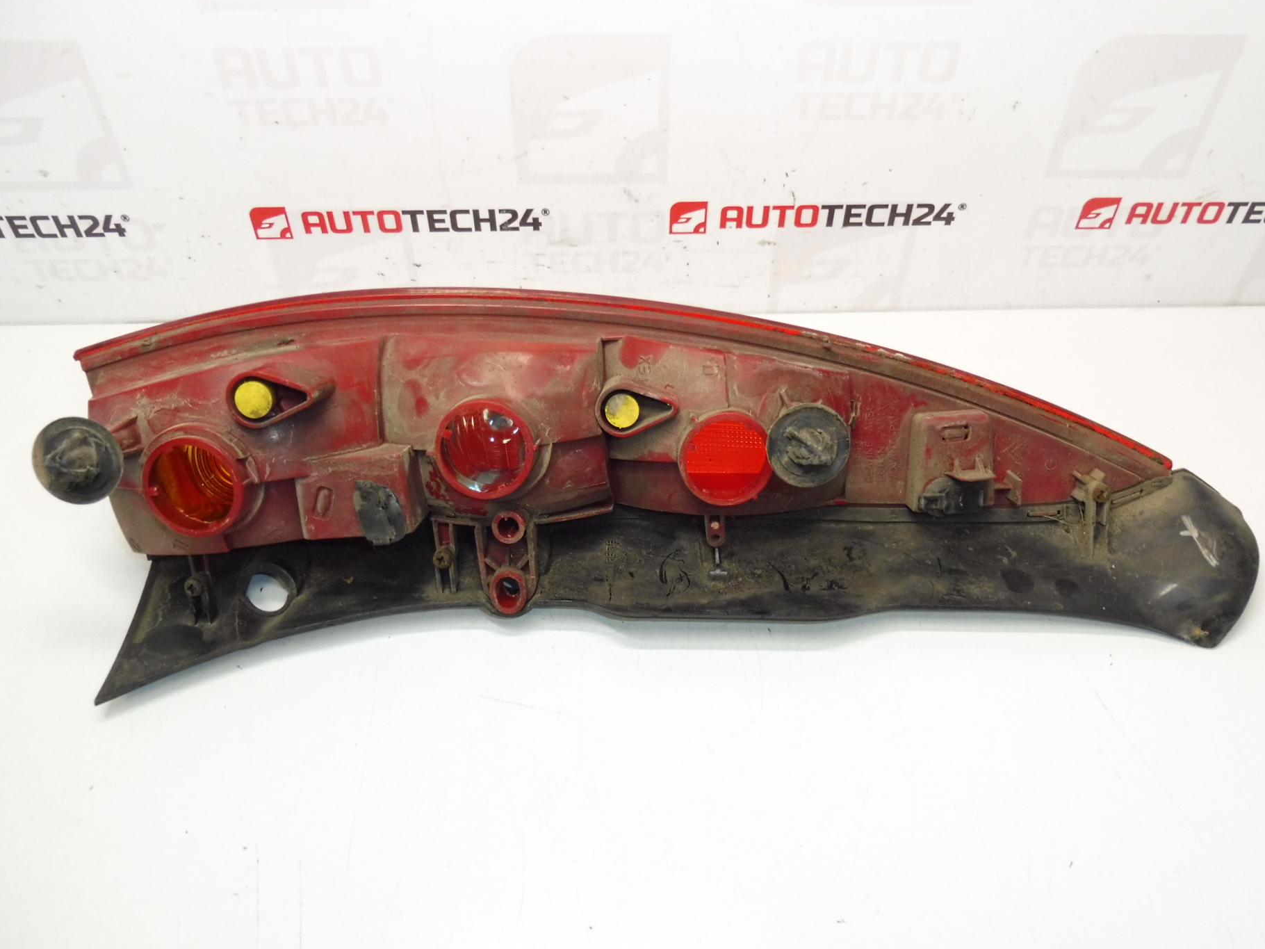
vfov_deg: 51.3
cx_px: 633
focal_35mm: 27
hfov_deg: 65.3
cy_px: 515
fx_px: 987
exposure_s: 1/60
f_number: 3.5
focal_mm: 4.3
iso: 200
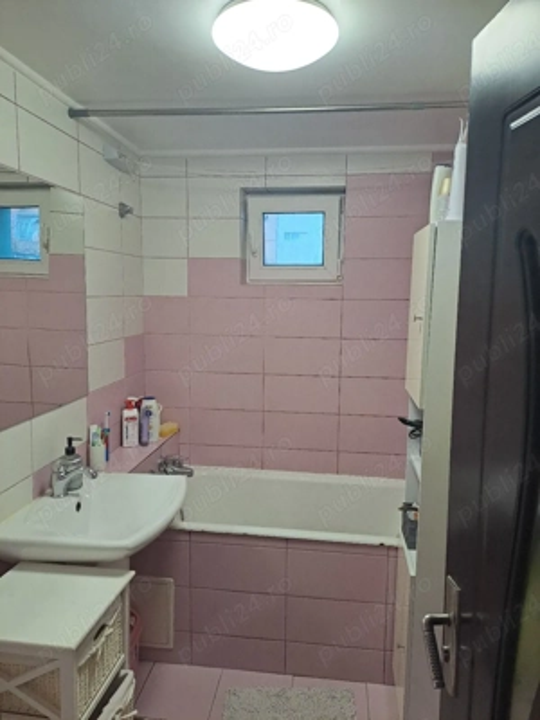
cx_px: 270
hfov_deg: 54.9
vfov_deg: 69.4
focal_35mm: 25
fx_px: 520
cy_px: 360
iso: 80
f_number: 1.8
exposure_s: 1/50
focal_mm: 4.65
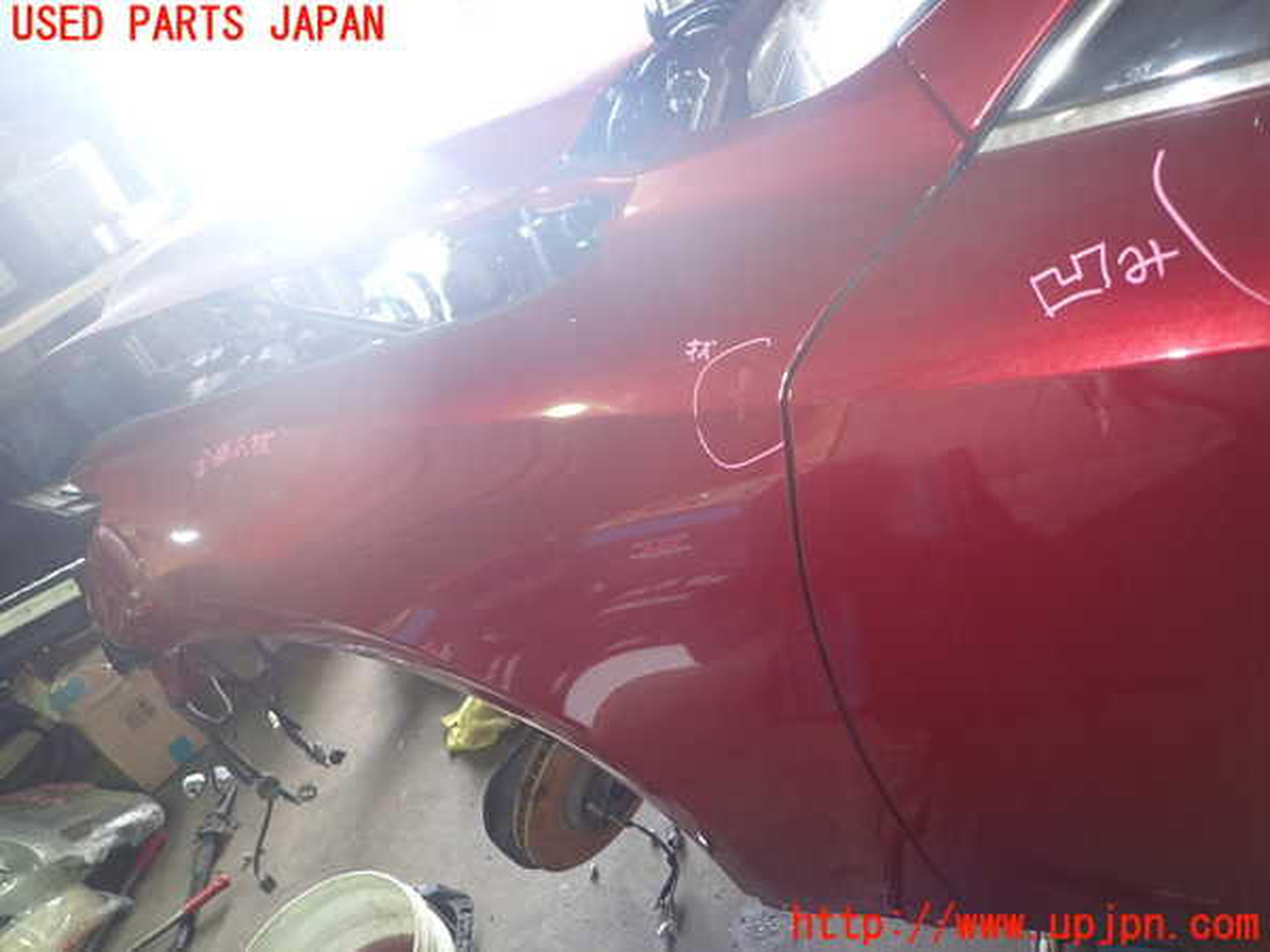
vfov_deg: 54.9
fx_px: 917
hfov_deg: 69.4
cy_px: 476
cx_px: 635
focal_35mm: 25
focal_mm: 4.5
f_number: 2
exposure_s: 1/30
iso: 200
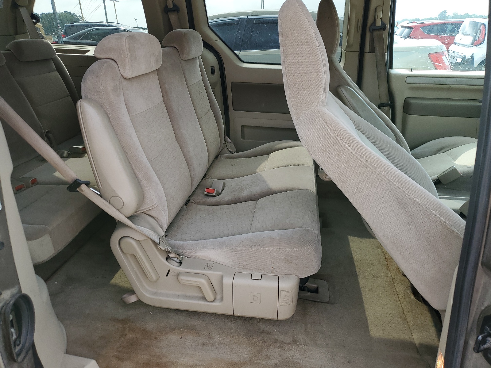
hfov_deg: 67.3
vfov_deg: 53.1
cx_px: 246
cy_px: 184
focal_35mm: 26
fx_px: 369
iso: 50
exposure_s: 1/476
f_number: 1.5
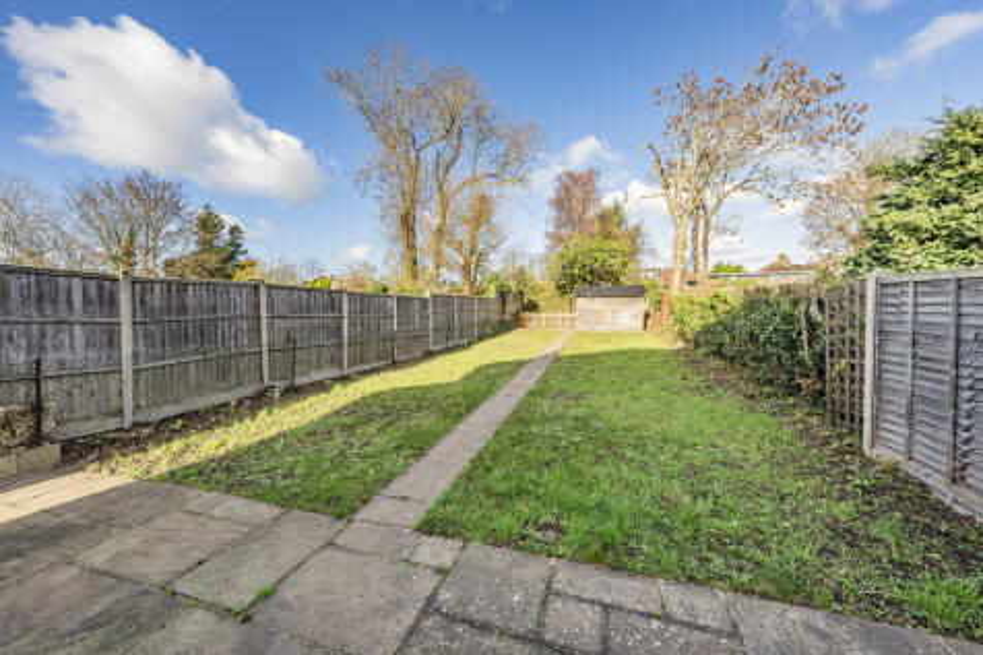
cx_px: 492
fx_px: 328
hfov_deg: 112.6
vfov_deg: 90.0
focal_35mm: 12
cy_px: 328
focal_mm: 12
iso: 320
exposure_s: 1/320
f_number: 9
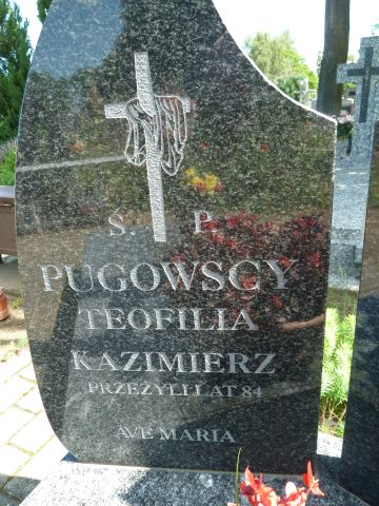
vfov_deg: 69.4
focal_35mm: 25
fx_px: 365
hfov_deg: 54.9
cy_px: 253
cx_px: 190
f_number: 3.3
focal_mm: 4.1
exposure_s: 1/200
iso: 160
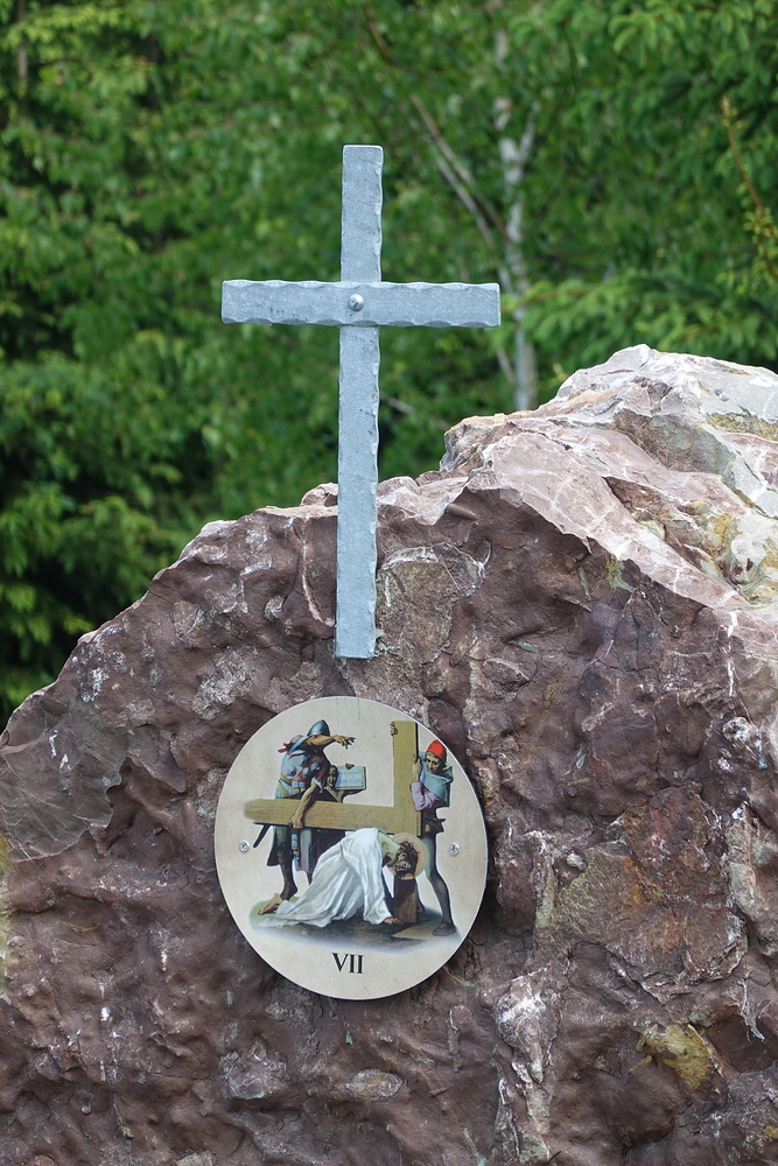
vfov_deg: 10.3
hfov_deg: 6.9
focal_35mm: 200
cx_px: 389
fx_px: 6481
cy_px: 583
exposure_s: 1/200
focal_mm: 72
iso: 160
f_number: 4.5
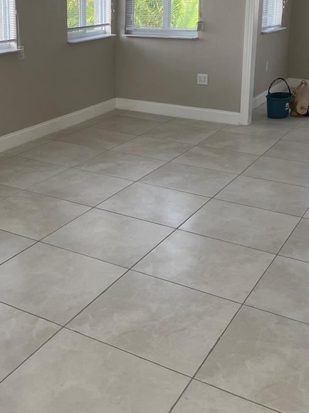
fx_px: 559
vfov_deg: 39.3
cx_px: 98
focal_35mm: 47
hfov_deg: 30.6
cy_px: 103
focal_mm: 4.2
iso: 32
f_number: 1.6
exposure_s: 1/175
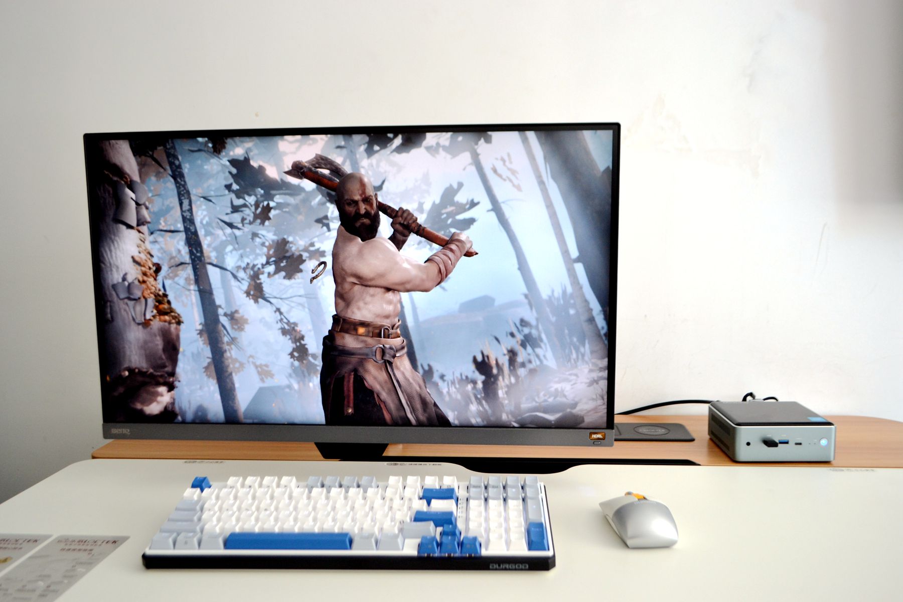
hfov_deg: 61.9
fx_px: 752
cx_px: 452
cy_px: 301
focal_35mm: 30
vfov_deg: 43.6
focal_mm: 20
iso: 400
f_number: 4.5
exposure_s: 1/80
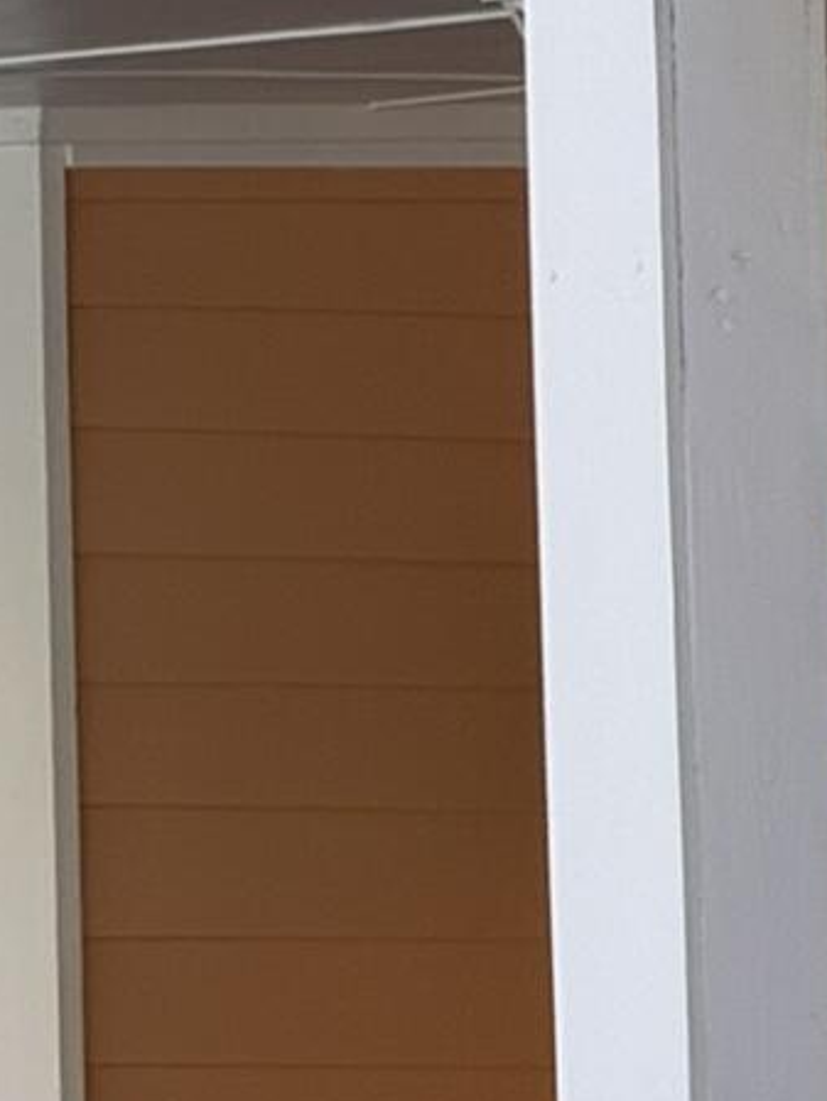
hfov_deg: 2.8
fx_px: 17002
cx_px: -962
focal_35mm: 534
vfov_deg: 3.7
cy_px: 289
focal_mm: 15.66
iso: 50
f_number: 2.8
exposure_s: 1/504
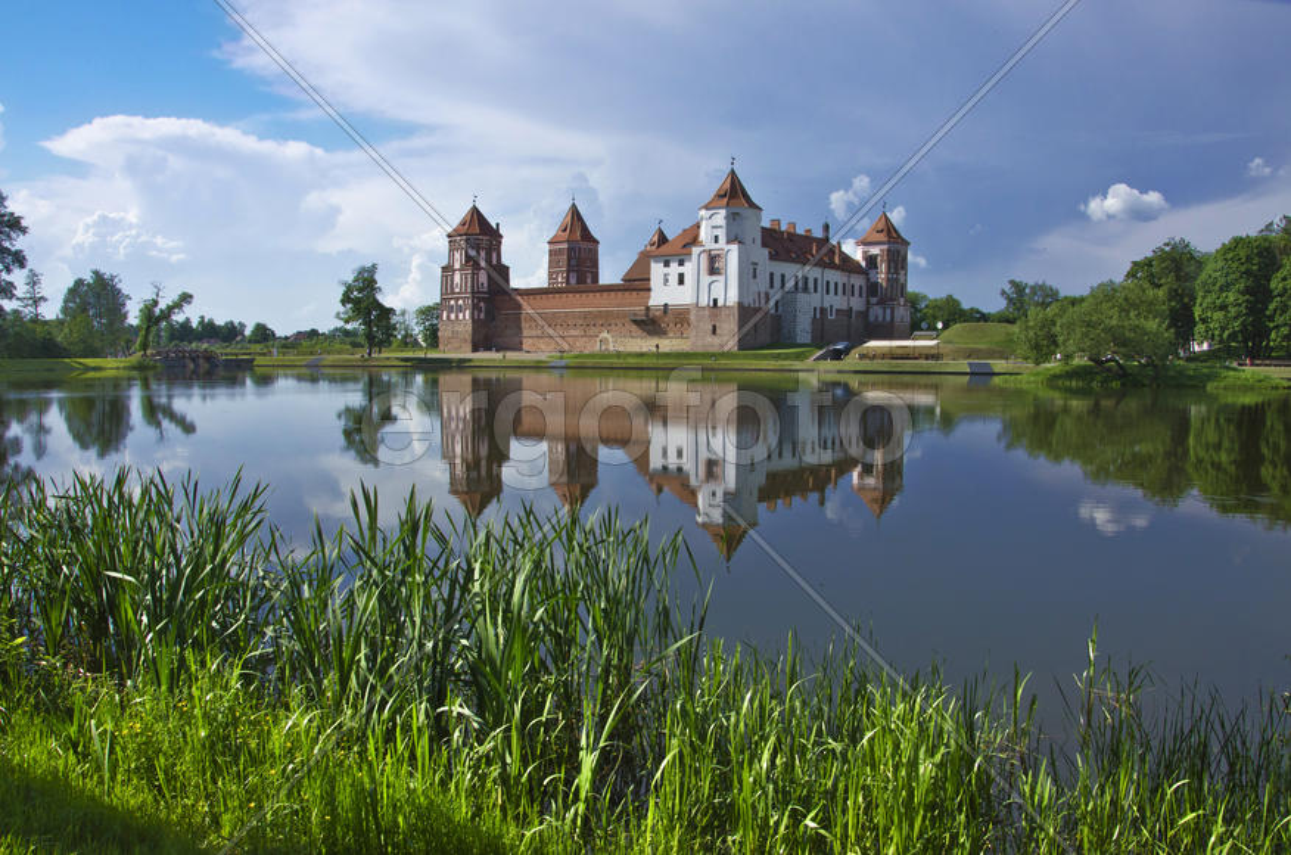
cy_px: 428
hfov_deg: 67.5
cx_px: 646
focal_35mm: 27
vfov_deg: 47.7
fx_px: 966
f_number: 14
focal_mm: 18
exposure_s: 1/640
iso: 250
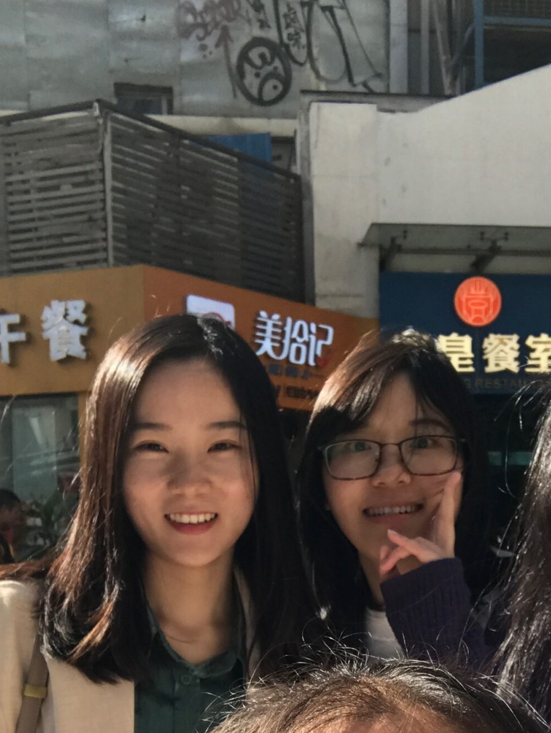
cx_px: 398
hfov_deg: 23.5
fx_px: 1314
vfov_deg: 29.4
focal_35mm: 62
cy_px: 709
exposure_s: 1/451
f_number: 2.2
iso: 25
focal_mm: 2.87
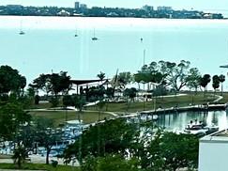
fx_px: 1126
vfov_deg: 8.6
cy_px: -9
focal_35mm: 171
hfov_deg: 10.8
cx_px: 420
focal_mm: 5.7
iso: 50
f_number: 1.5
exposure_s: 1/11364
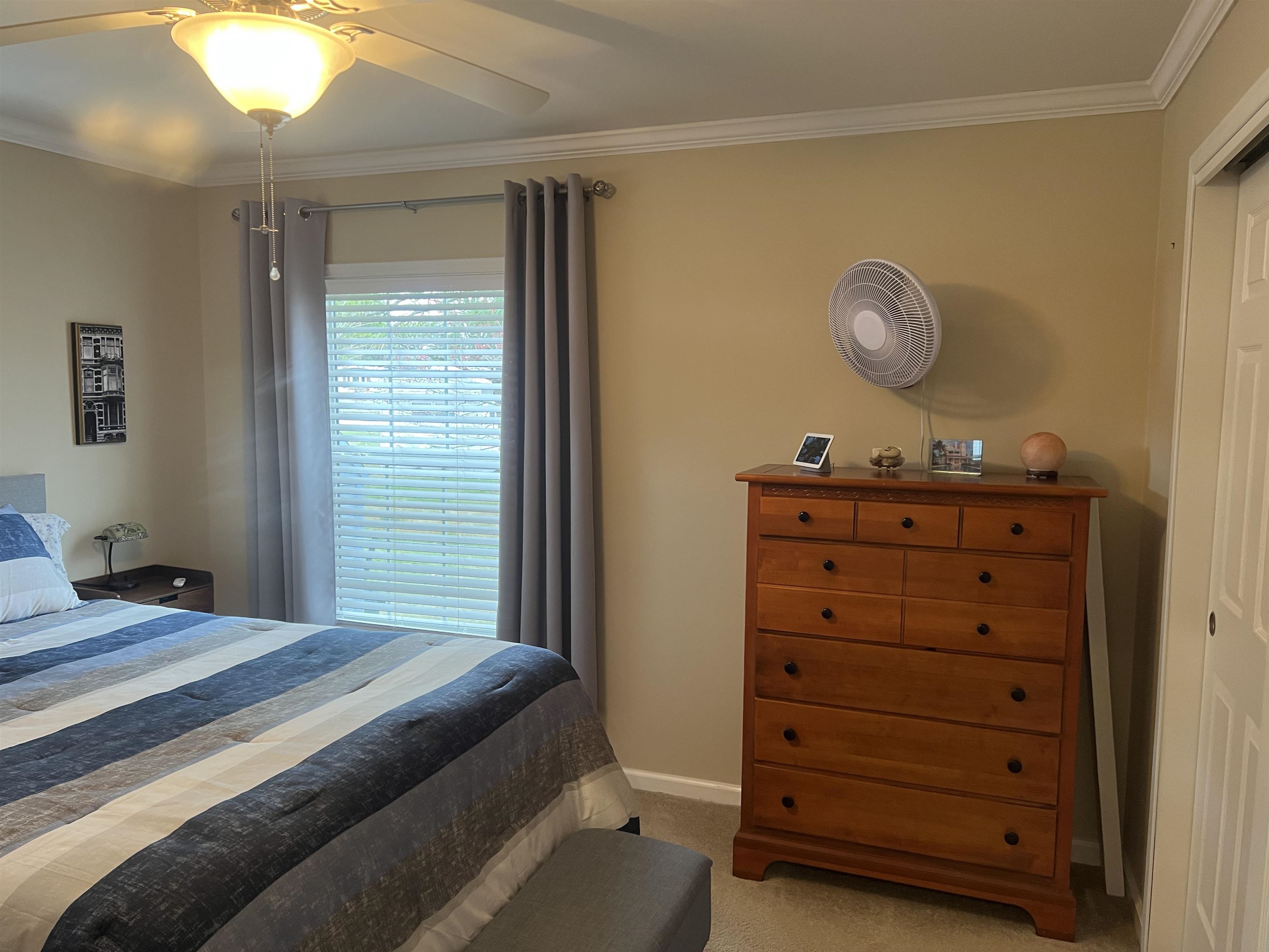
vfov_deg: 53.1
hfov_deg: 67.3
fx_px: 953
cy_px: 476
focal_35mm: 26
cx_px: 634
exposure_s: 1/60
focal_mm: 5.7
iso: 125
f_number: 1.5
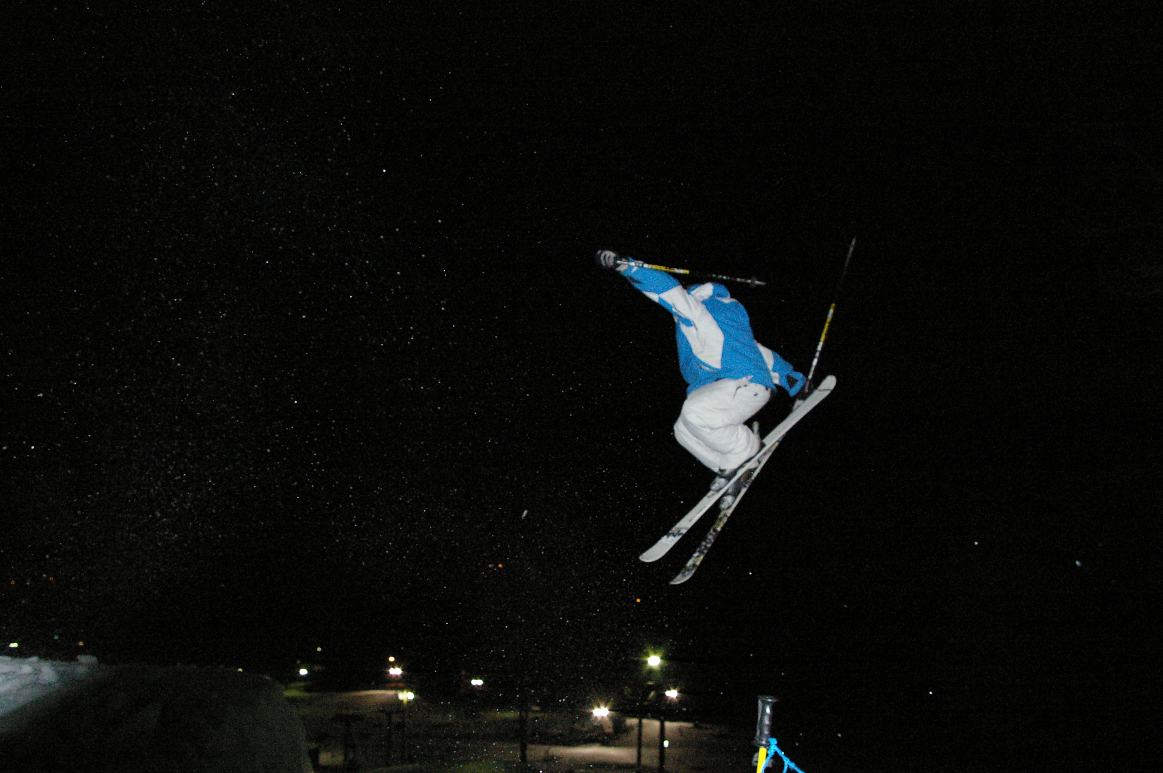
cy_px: 386
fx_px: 871
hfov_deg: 67.4
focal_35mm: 27
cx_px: 582
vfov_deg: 47.8
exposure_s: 1/180
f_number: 5.6
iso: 3200
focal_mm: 18
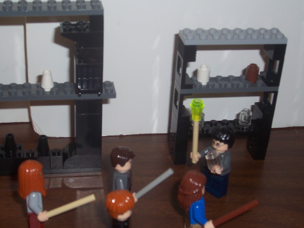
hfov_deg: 31.7
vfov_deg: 24.0
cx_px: 143
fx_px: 536
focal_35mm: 61
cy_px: 107
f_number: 3.4
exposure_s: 1/60
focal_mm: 8.6
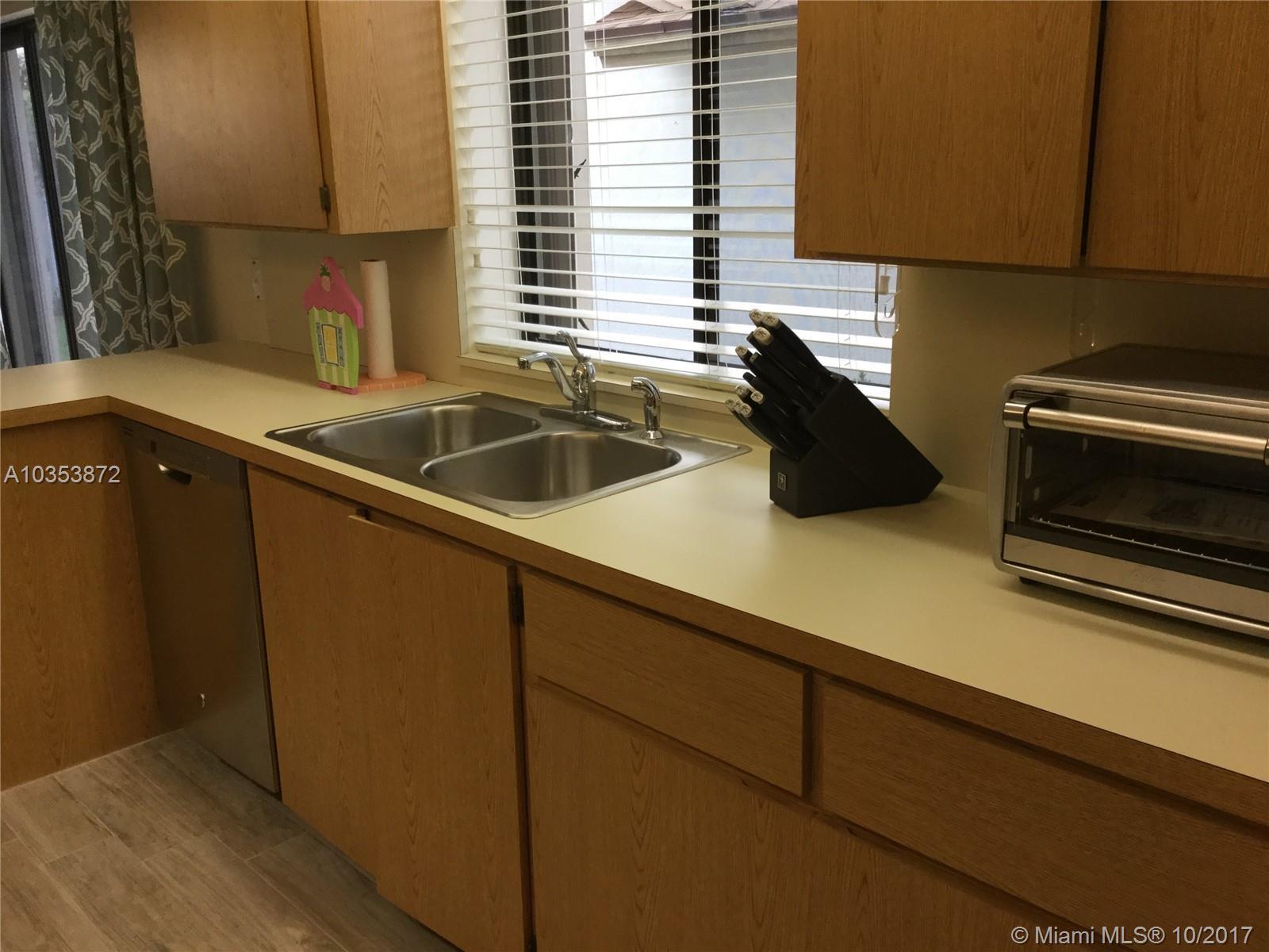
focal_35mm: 31
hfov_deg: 58.4
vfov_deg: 45.4
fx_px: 1136
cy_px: 476
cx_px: 634
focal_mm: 3.3
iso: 64
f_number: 2.4
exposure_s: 1/30
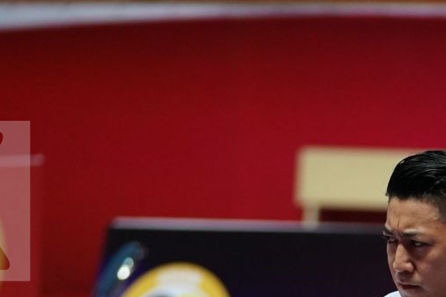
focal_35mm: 445
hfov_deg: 4.6
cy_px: 513
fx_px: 5511
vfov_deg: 3.1
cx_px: 546
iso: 2500
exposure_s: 1/500
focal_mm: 125
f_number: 2.8
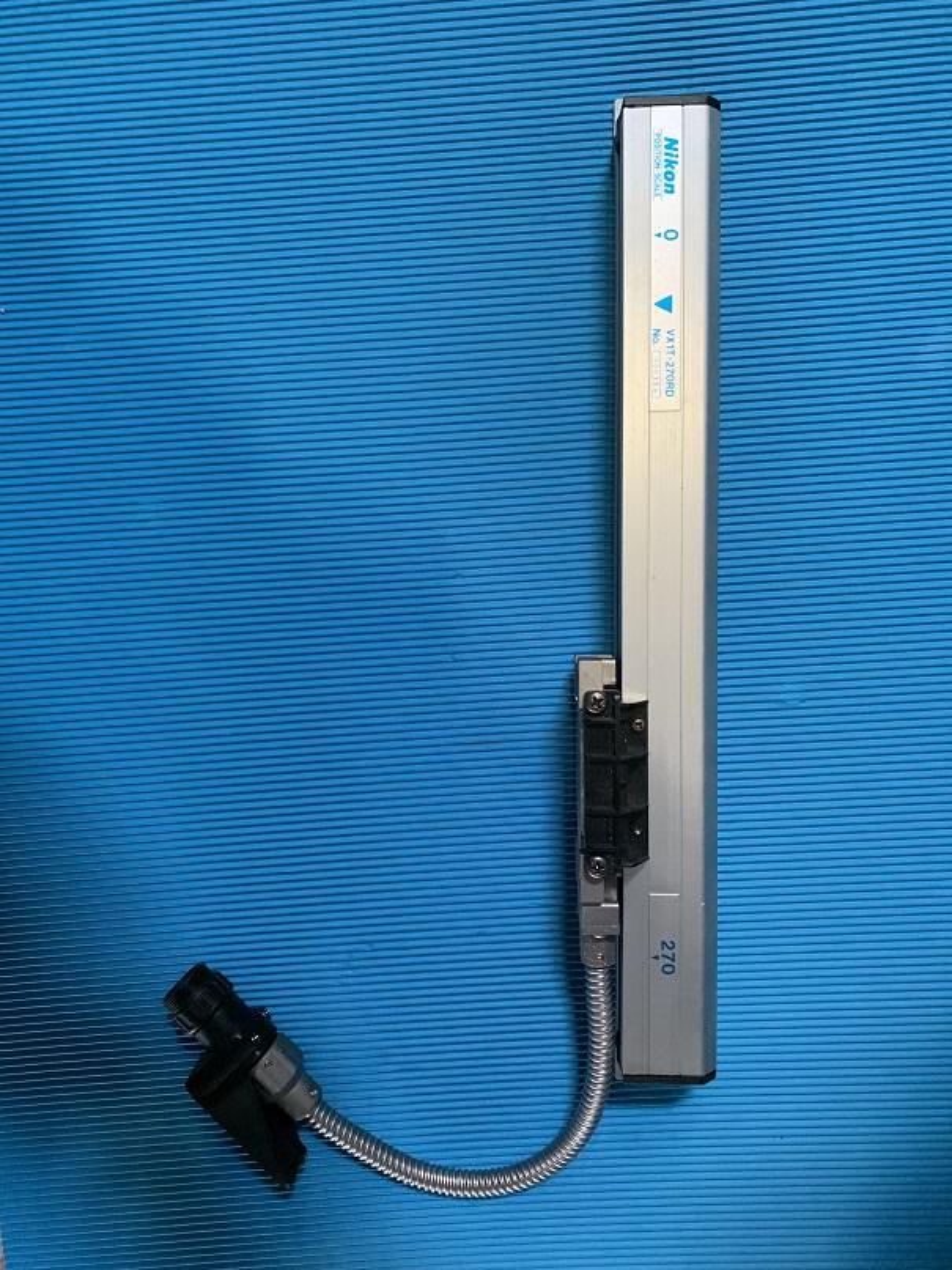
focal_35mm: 26
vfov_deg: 67.3
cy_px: 635
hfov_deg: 53.1
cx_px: 476
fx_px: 954
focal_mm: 4.25
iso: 320
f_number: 1.8
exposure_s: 1/60
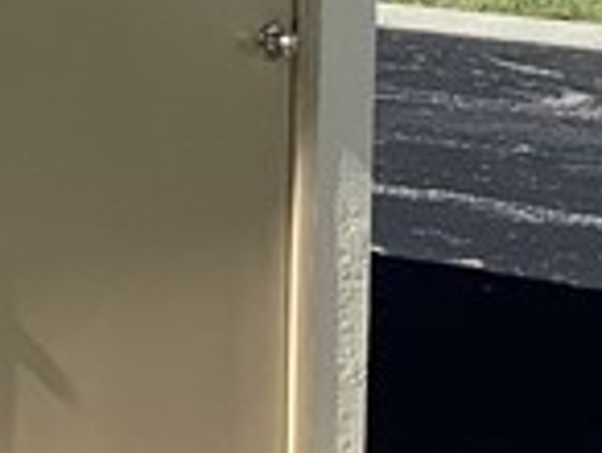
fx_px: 3780
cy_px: -25
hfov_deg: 8.8
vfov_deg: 6.8
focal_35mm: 217
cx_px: -400
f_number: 2.4
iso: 25
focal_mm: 3.3
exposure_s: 1/1235
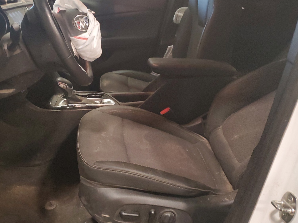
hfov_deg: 52.0
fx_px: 301
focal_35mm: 35
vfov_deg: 40.5
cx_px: 108
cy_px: 87
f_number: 1.5
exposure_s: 1/15
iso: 398
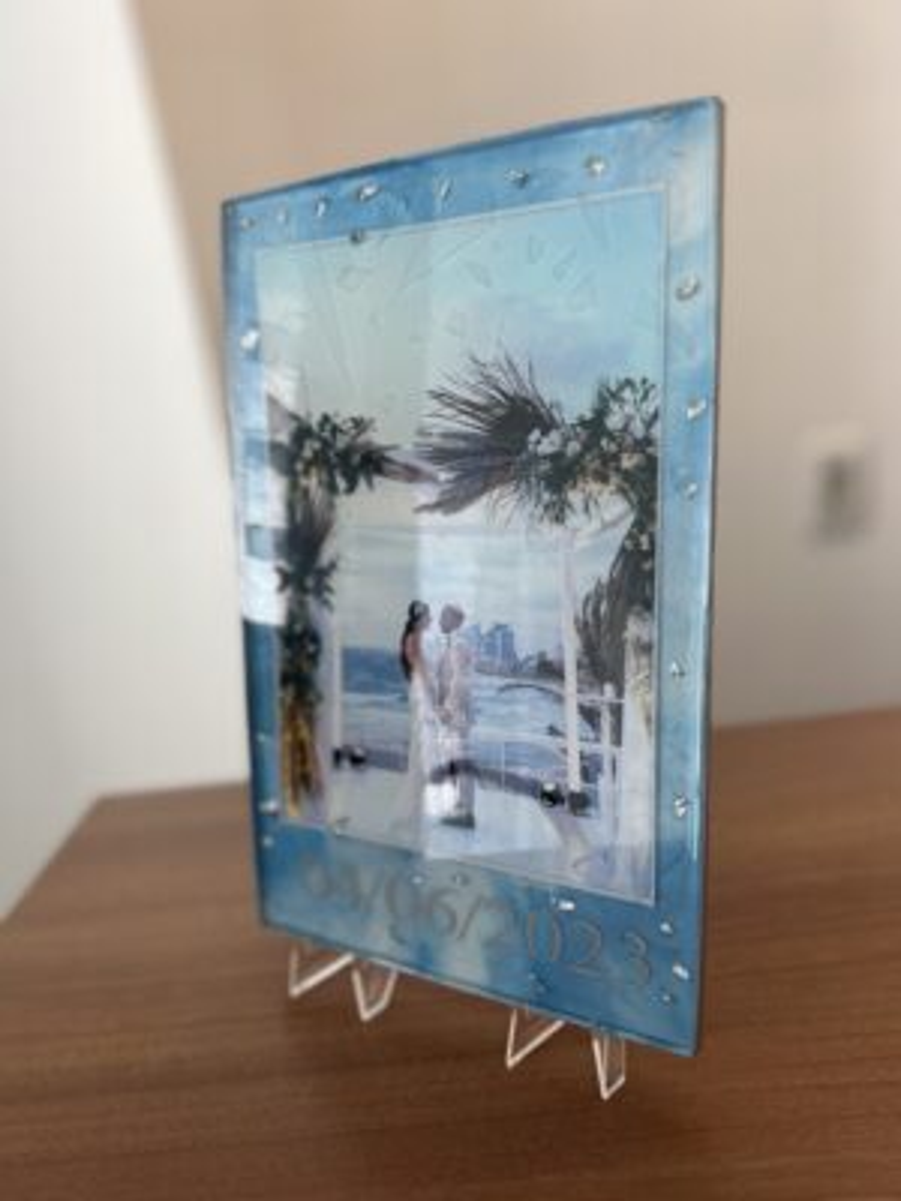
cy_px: 600
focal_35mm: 26
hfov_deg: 53.1
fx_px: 902
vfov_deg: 67.3
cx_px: 450
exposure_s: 1/169
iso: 40
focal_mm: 5.7
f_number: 1.5
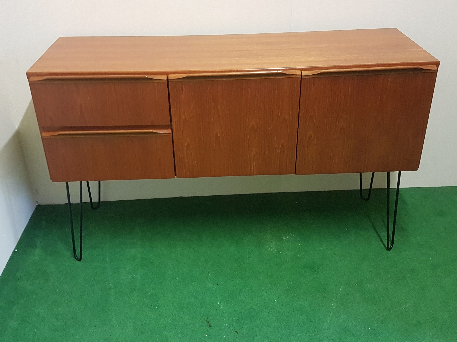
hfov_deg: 67.3
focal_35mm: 26
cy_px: 171
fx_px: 343
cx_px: 228
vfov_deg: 53.1
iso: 250
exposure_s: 1/20
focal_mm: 4.2
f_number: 1.7
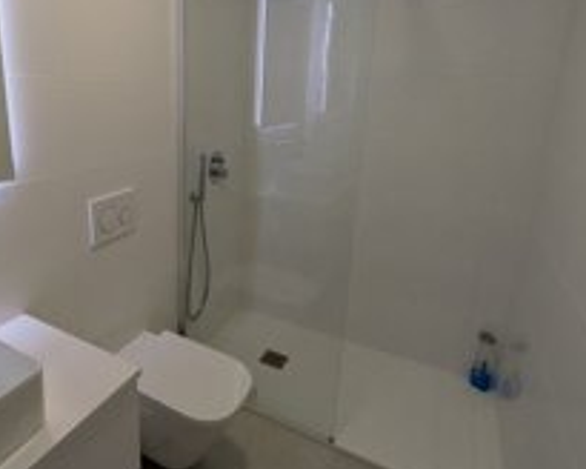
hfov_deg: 67.5
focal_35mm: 24
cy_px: 189
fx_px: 416
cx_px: 176
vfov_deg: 58.3
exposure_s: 1/100
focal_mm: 1.83
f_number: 2.2
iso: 80
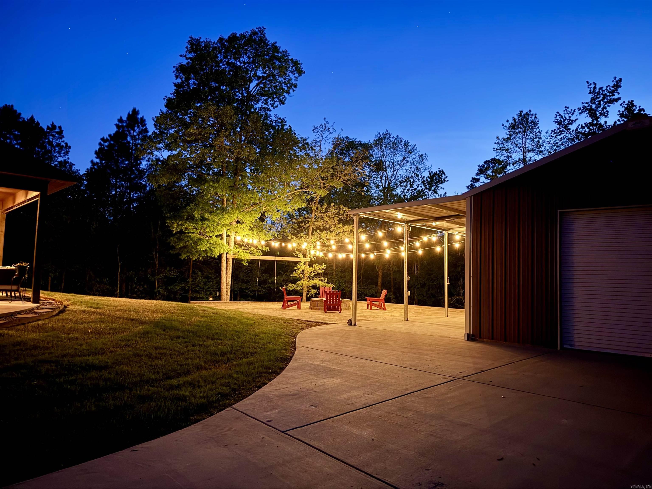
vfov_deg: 56.8
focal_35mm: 24
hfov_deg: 71.6
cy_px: 244
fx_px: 452
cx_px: 326
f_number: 1.78
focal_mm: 6.76
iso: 1600
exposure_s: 1/5
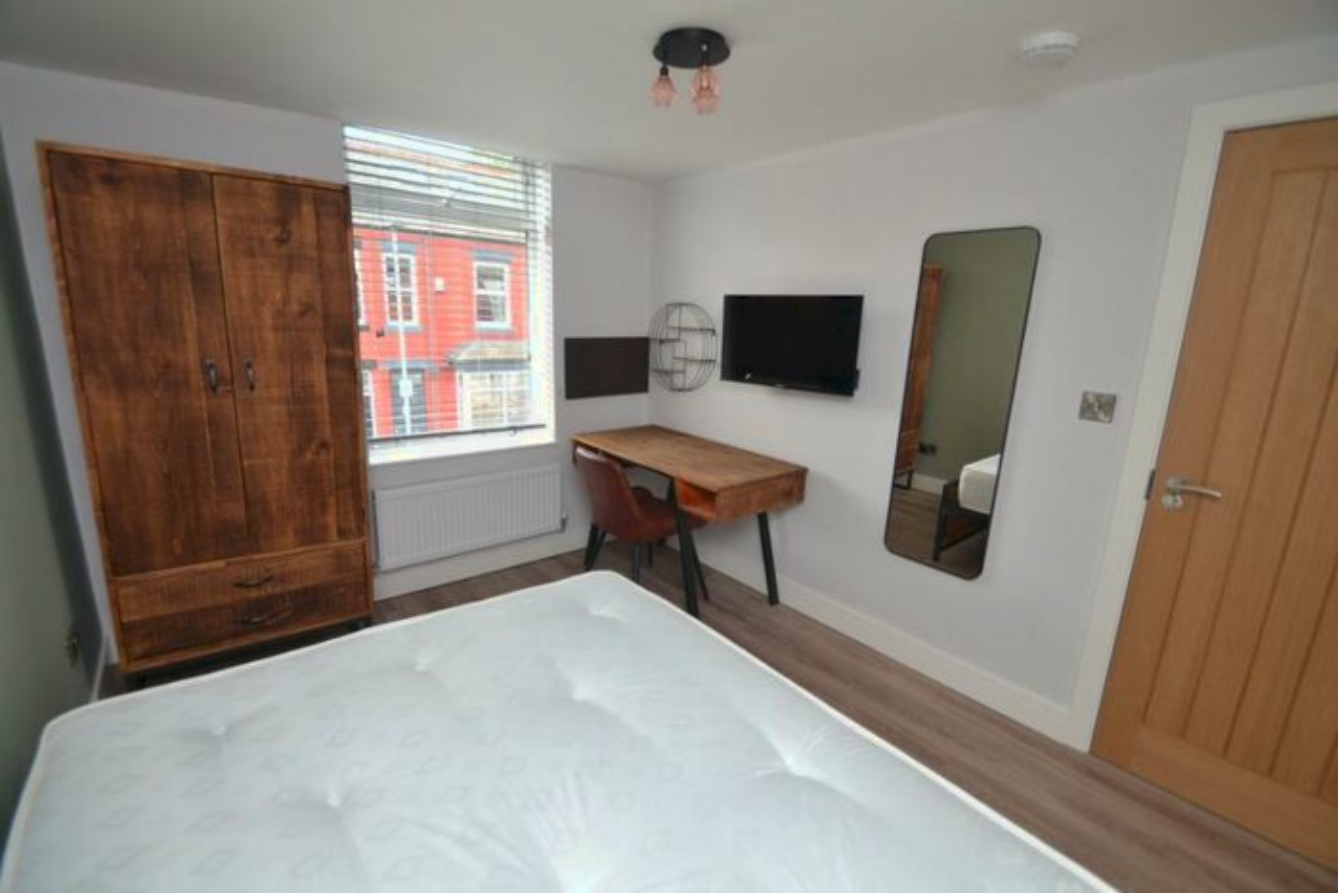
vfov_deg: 77.4
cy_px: 446
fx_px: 558
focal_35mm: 15
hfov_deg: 100.4
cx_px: 669
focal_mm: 10
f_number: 4
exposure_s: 1/200
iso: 400
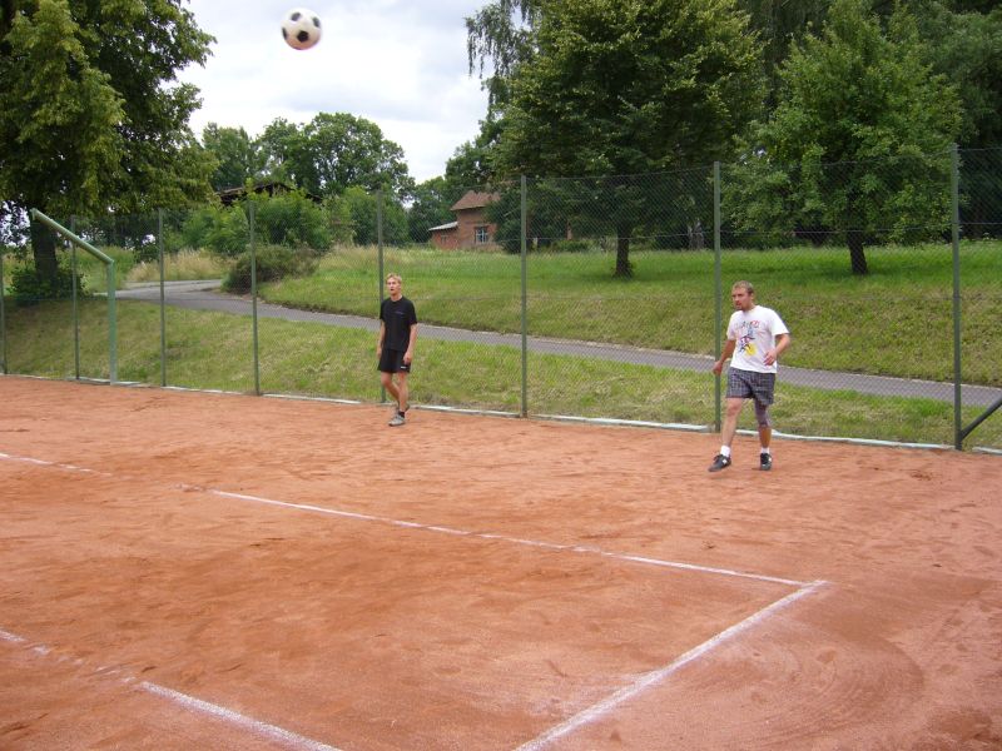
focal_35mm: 35
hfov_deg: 52.6
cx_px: 501
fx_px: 1013
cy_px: 376
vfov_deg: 40.7
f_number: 2.8
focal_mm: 5.8
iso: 80
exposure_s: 1/320
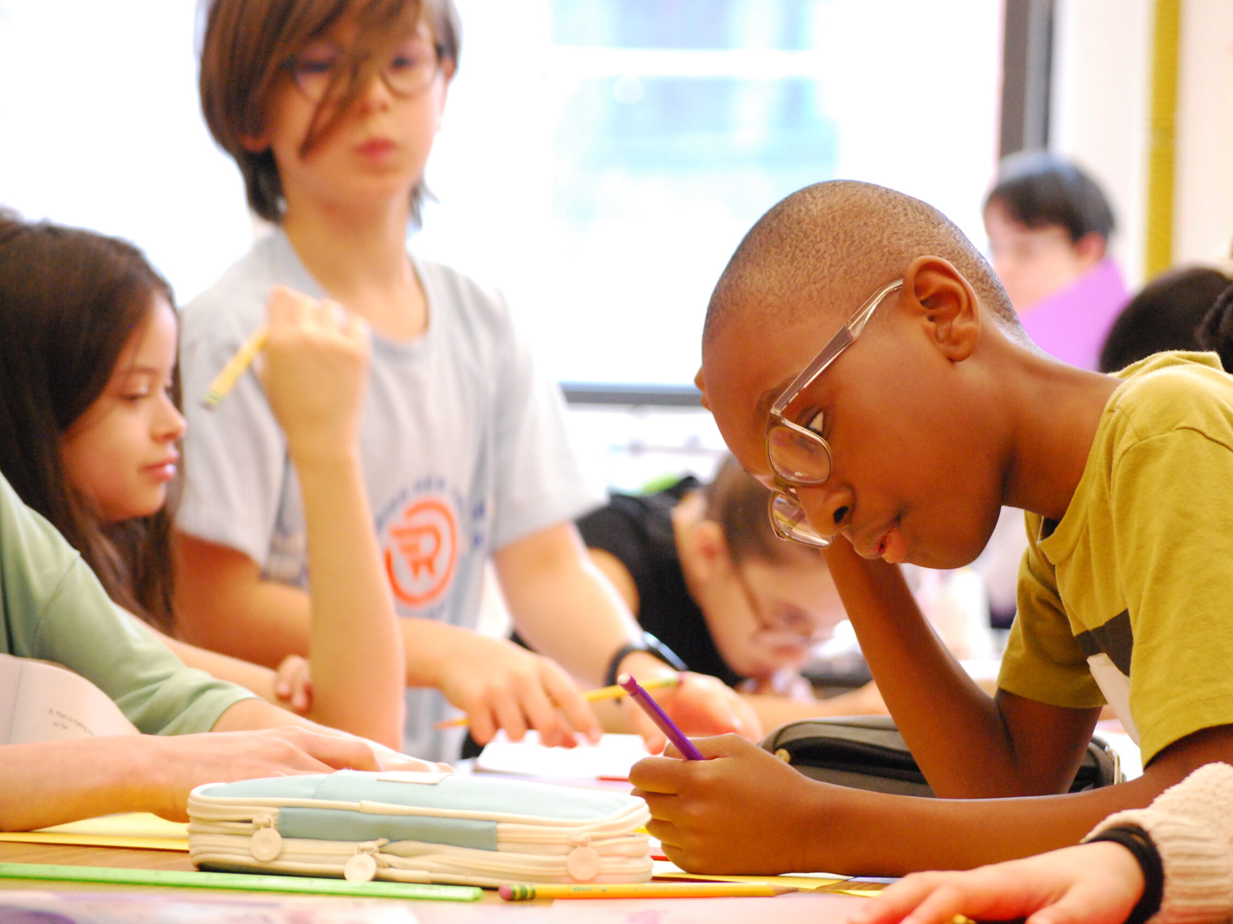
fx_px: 4630
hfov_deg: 15.2
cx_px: 673
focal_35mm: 130
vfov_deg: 11.4
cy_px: 464
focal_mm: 80
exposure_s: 1/50
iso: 1600
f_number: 4.5
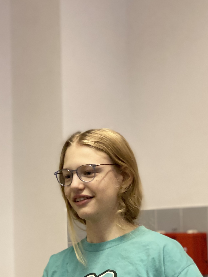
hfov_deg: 19.3
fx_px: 609
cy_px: 178
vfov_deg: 25.6
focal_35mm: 76
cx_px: 74
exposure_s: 1/33
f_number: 2
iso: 160
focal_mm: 6
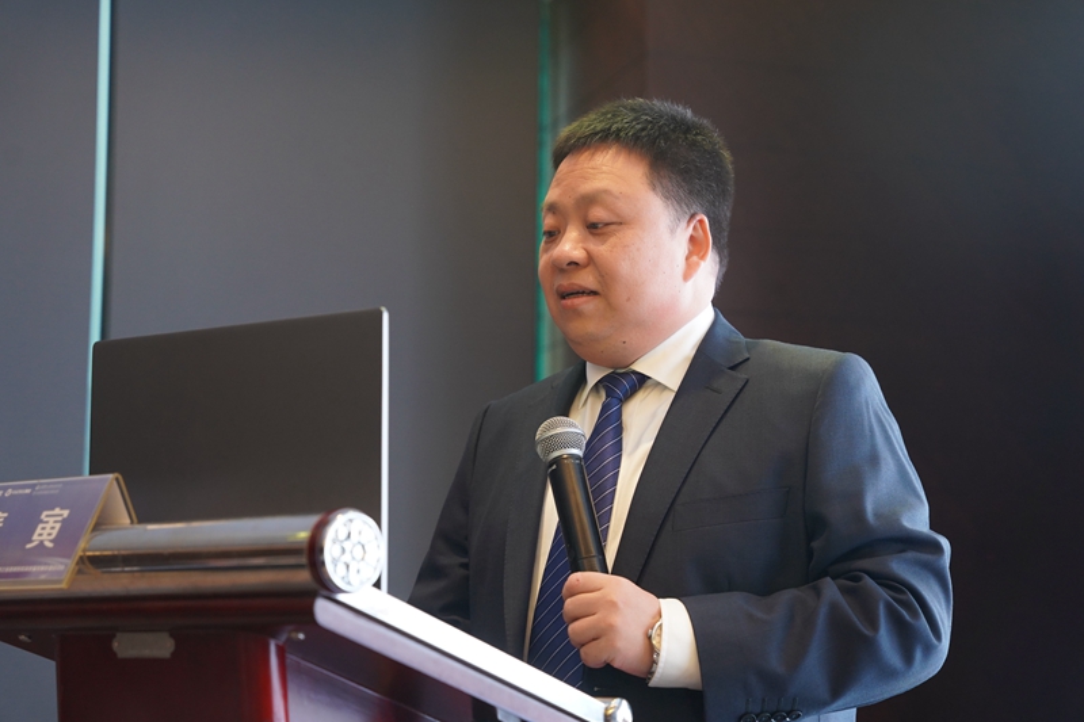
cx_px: 542
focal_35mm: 68
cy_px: 361
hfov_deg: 29.8
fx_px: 2035
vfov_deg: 20.1
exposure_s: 1/160
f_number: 4
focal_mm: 67.6
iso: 2000
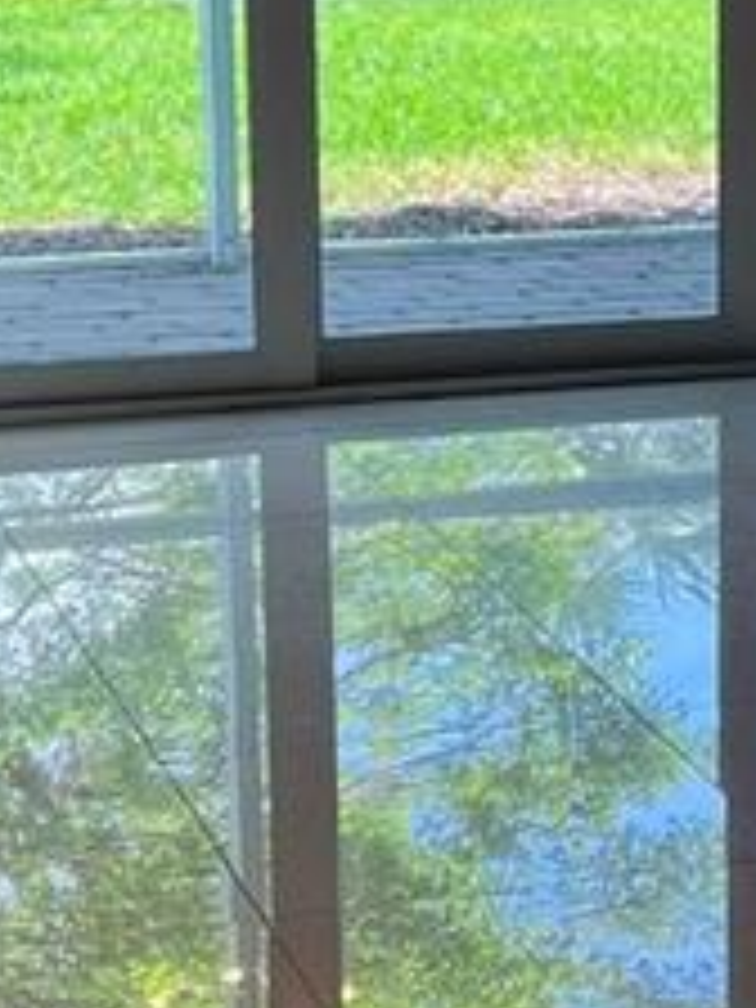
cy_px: 387
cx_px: 778
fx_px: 4048
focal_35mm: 139
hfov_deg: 10.6
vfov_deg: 14.2
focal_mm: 5.7
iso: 40
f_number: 1.5
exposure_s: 1/120
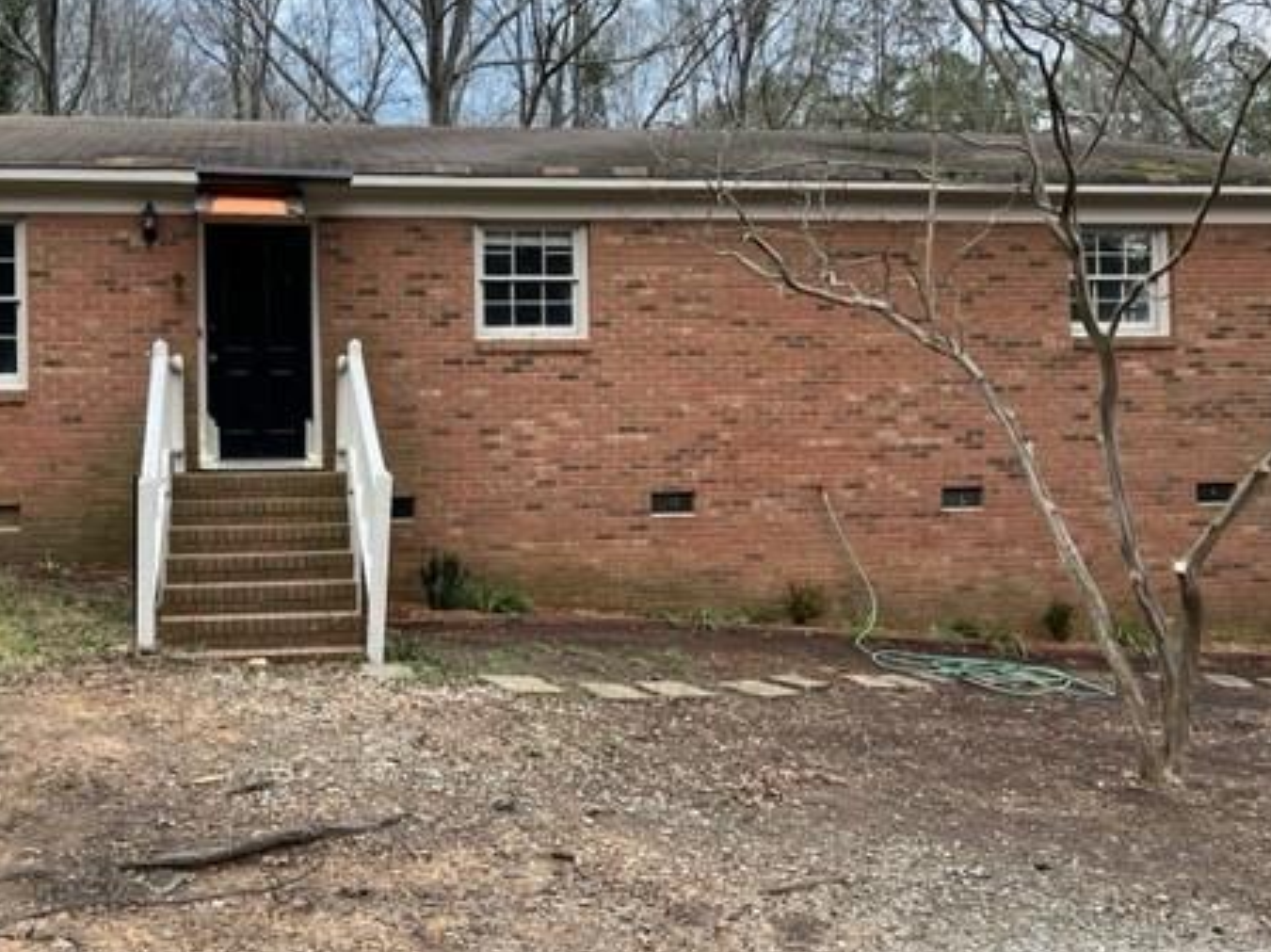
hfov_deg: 49.4
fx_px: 1358
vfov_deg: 38.6
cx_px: 443
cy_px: 427
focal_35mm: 37
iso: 80
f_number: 1.6
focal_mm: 5.1
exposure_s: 1/121
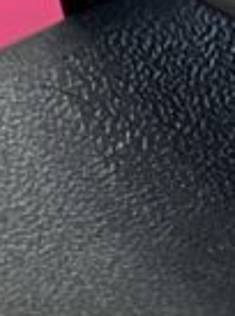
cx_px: 682
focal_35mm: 526
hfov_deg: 2.8
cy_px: -209
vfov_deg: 3.8
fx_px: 4784
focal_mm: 9
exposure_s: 1/40
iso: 160
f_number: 2.8
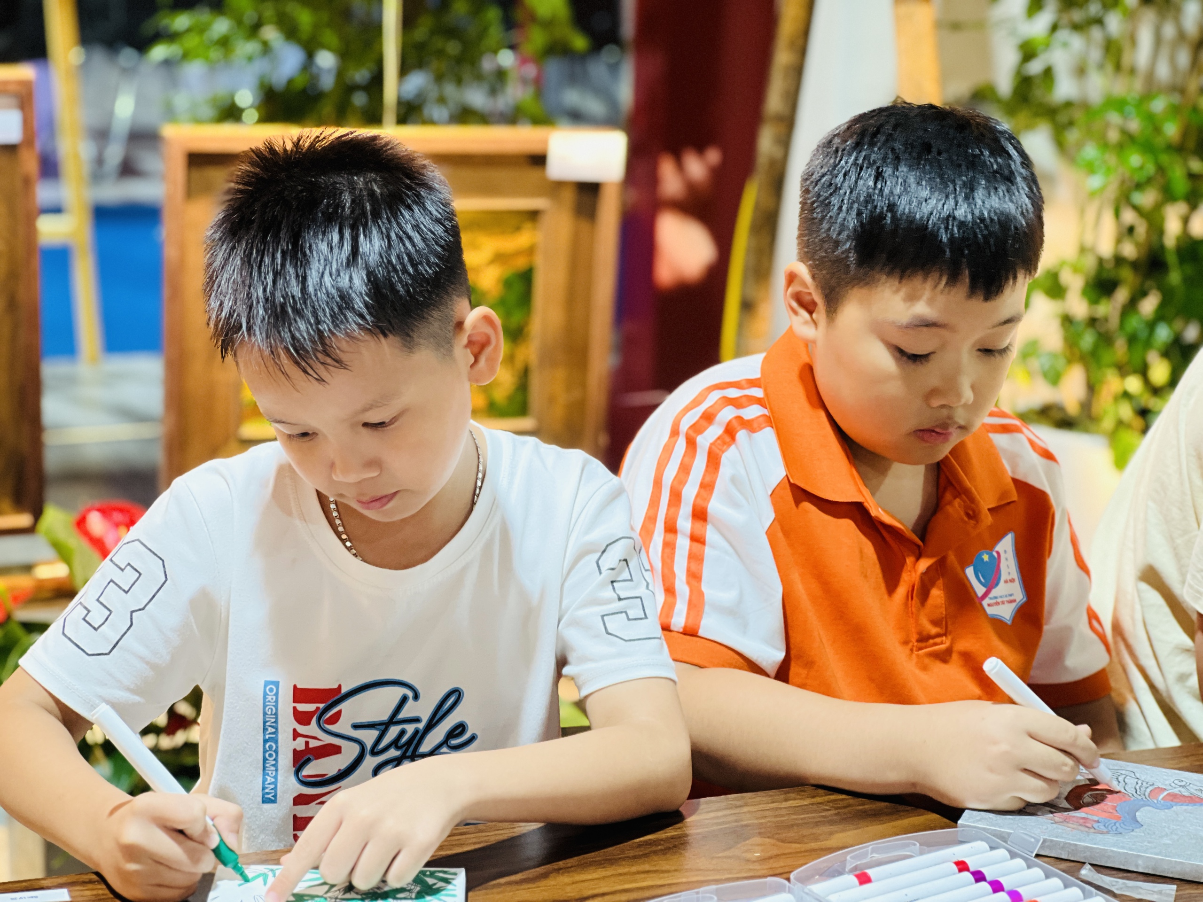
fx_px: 2676
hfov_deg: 25.3
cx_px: 602
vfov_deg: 19.1
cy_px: 451
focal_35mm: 77
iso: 320
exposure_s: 1/33
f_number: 2.8
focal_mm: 9
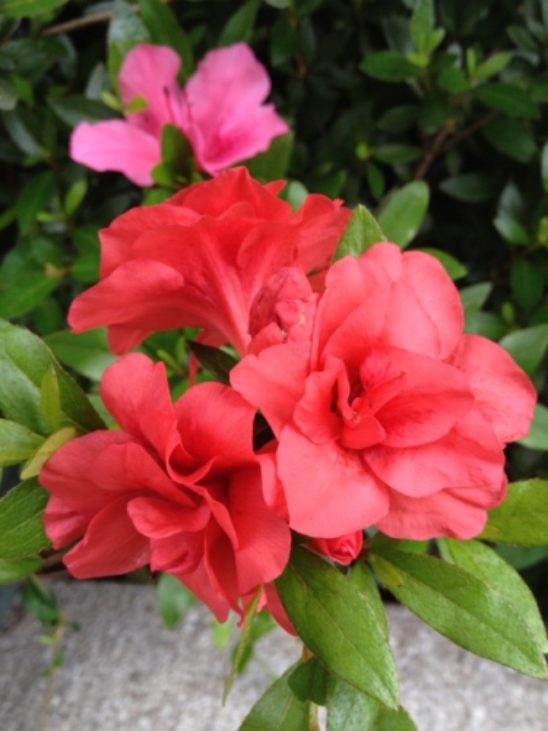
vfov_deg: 52.6
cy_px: 366
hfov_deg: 40.7
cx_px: 274
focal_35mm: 35
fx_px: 739
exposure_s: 1/40
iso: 64
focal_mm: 4.28
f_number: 2.4
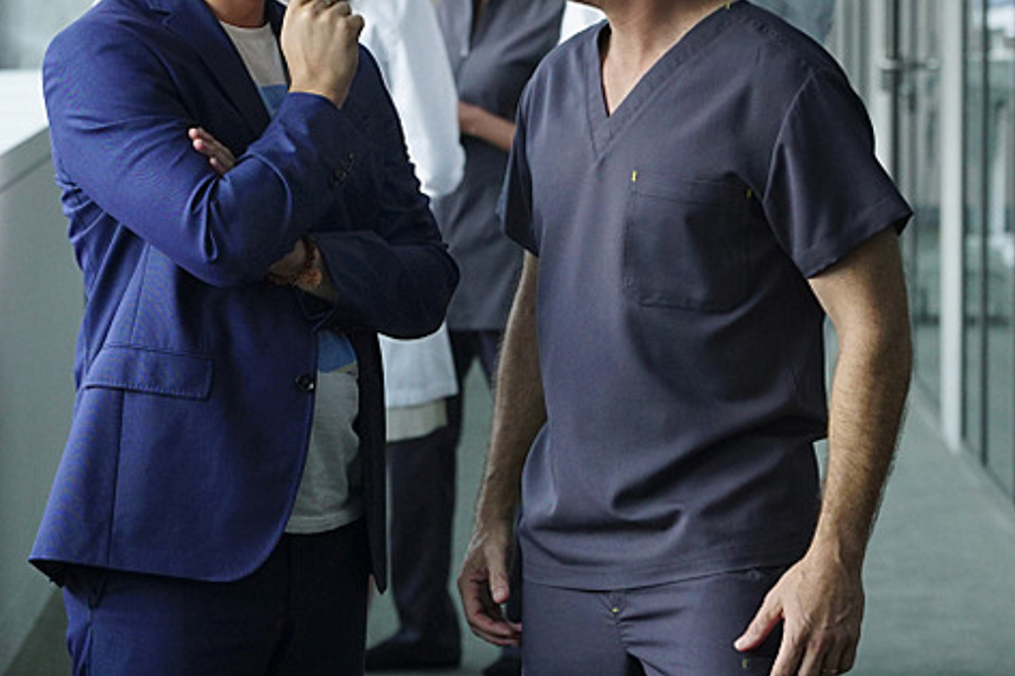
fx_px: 5439
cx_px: 455
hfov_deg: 10.7
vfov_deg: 7.1
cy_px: 195
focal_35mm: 193
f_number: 5.6
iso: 4000
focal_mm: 117
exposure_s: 1/200
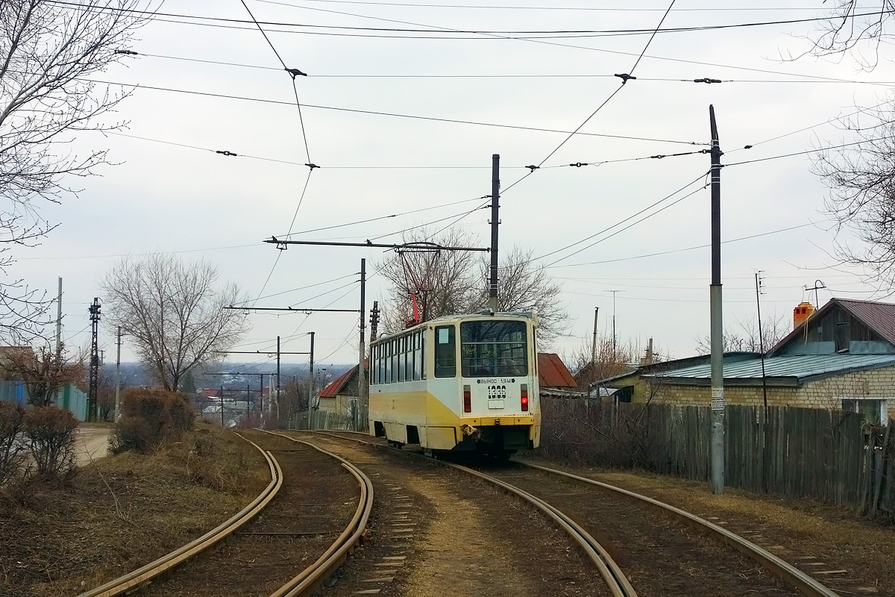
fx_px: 1218
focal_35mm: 49
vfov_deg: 27.5
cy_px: 298
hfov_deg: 40.3
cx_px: 448
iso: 125
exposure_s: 1/500
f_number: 3.5
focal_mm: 18.23
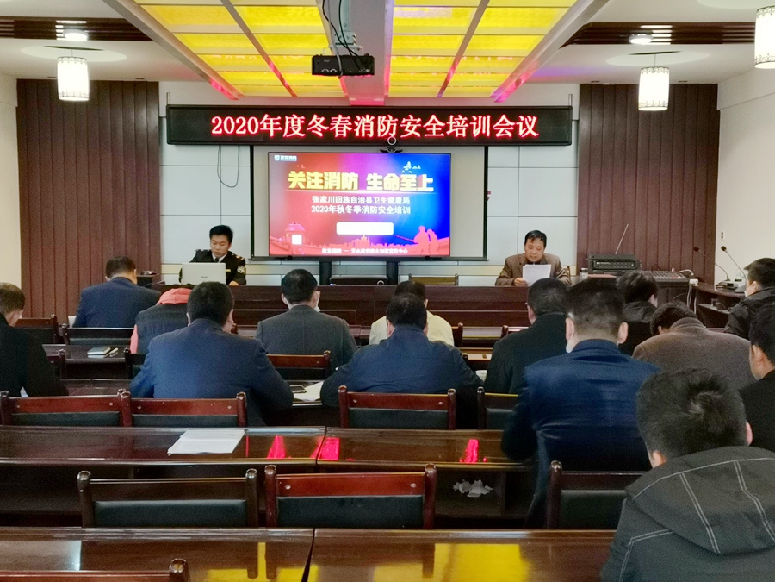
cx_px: 388
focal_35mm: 44
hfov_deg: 42.9
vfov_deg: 32.9
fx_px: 985
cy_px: 291
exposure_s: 1/50
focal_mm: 4.75
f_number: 1.8
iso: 320
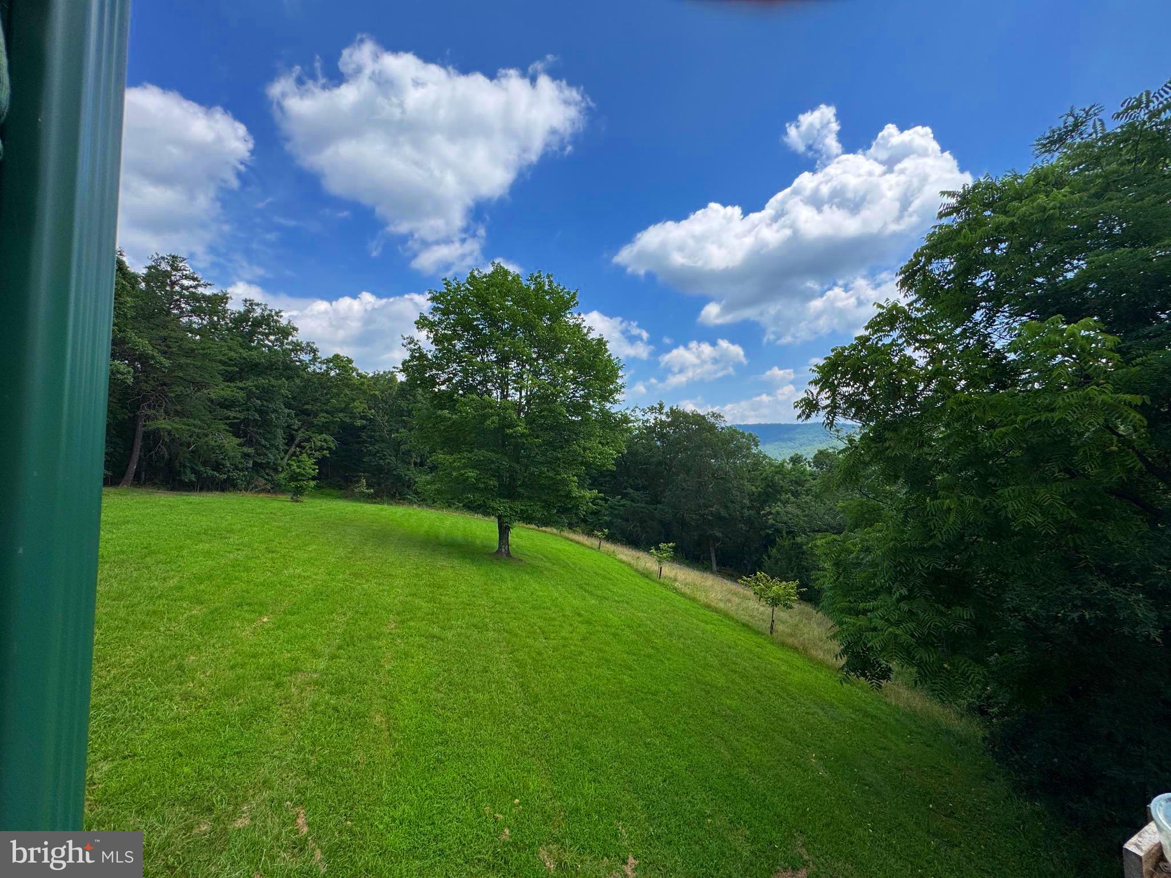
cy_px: 439
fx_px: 474
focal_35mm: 14
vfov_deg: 85.7
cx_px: 586
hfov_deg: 102.1
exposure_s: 1/1506
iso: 50
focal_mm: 2.22
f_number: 2.2
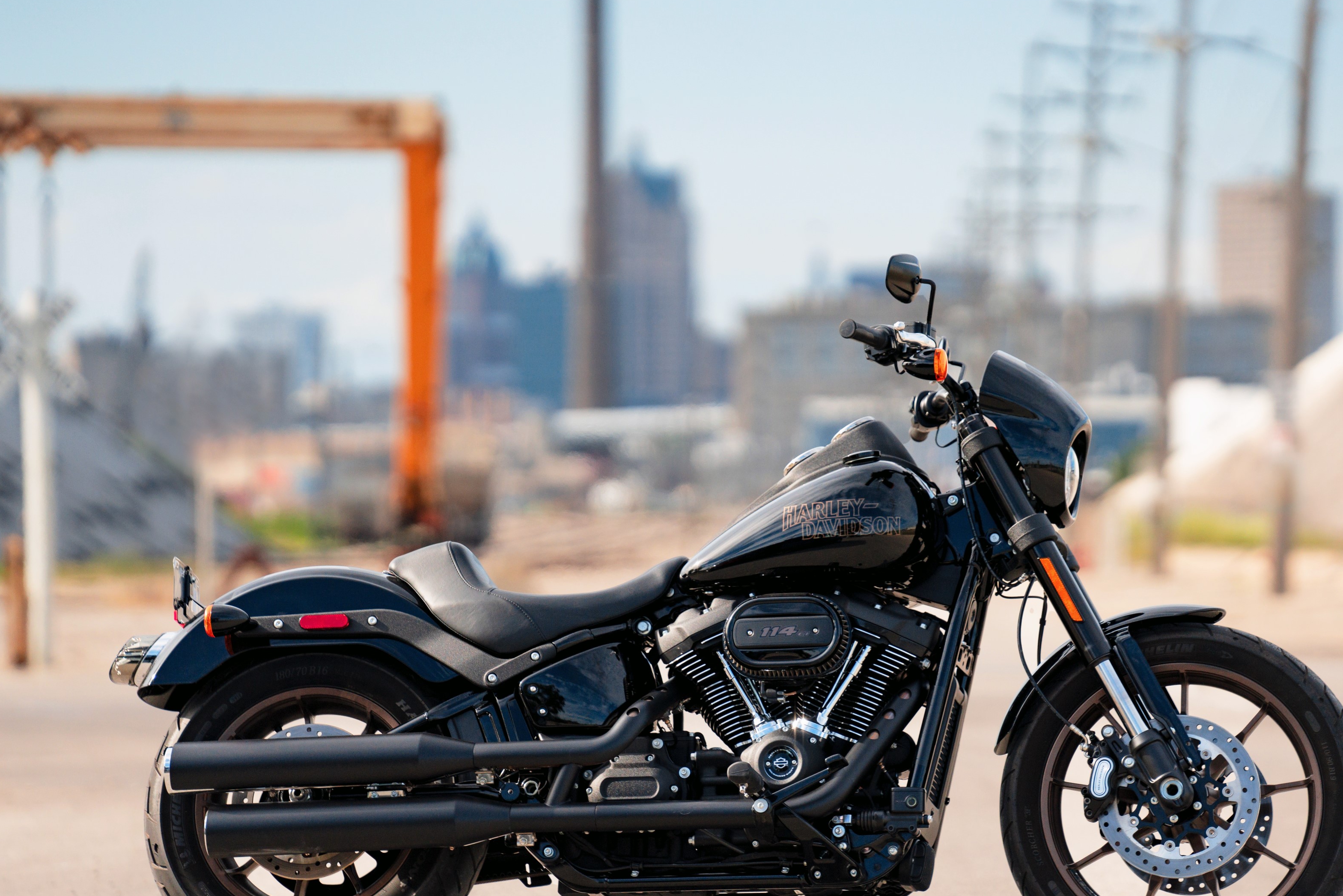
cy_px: 490
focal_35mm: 255
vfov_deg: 5.4
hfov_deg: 8.1
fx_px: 9515
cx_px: 744
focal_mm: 200
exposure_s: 1/8000
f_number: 3.5
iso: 800
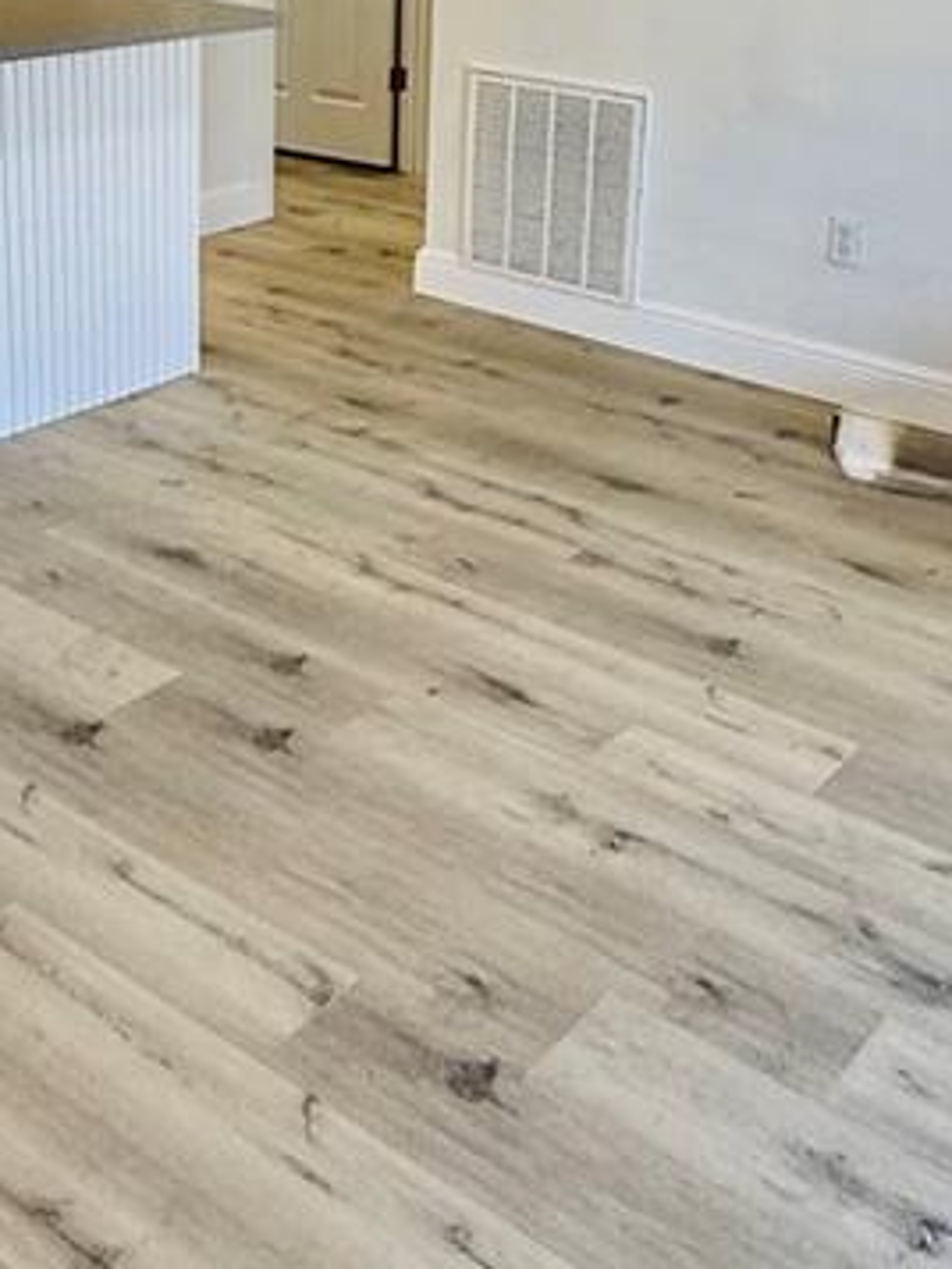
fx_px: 1722
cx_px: 451
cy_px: 245
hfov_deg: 30.9
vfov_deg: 38.8
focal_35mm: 47
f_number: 2.2
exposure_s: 1/120
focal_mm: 2.22
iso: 64
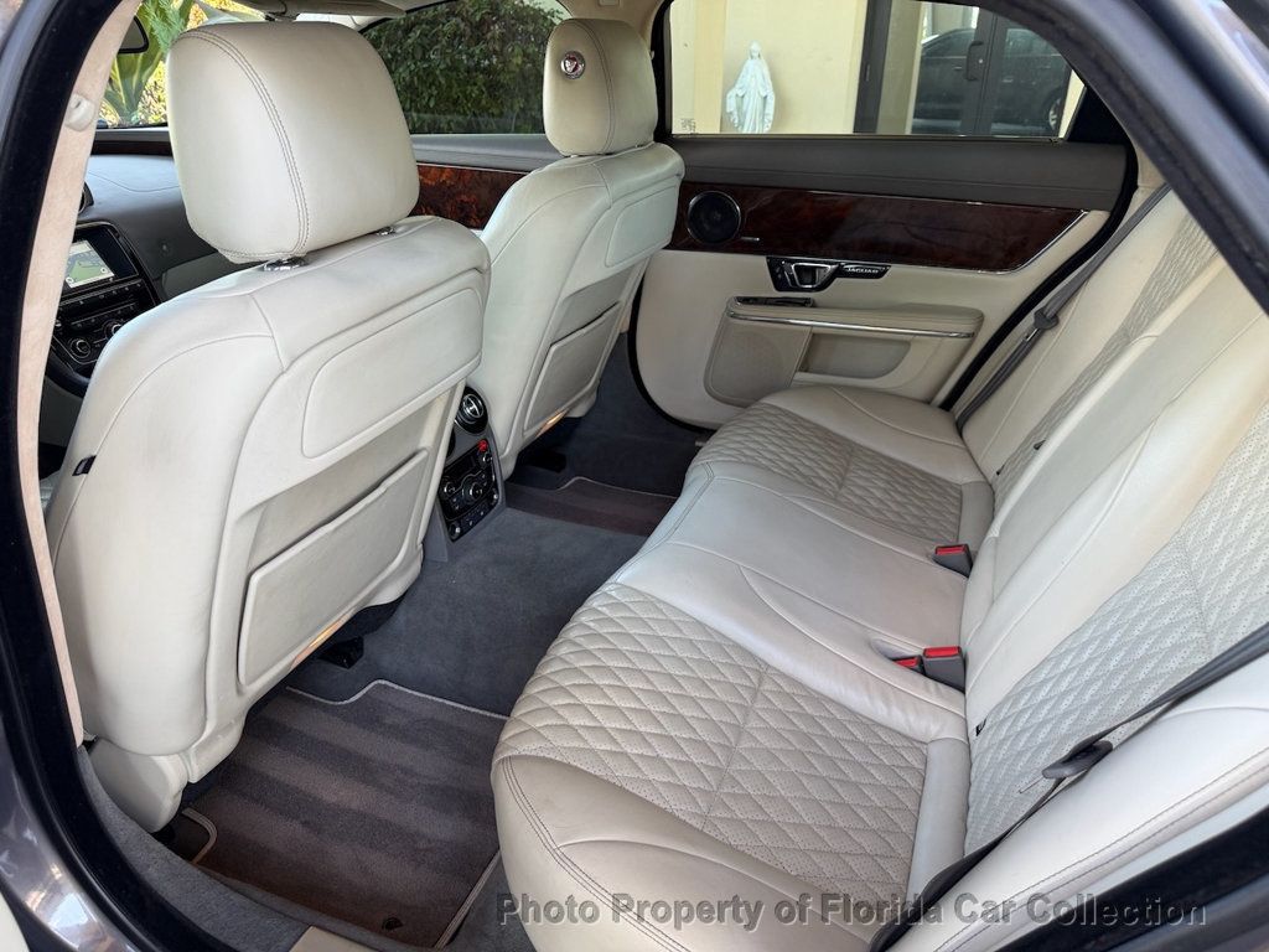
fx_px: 880
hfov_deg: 71.6
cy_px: 476
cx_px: 634
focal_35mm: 24
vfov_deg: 56.8
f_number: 1.78
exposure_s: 1/121
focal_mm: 6.76
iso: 80
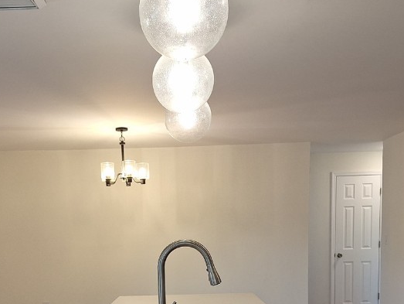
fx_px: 526
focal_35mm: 45
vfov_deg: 30.5
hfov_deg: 41.9
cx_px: 161
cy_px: 287
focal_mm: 5.54
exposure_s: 1/60
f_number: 1.8
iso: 25
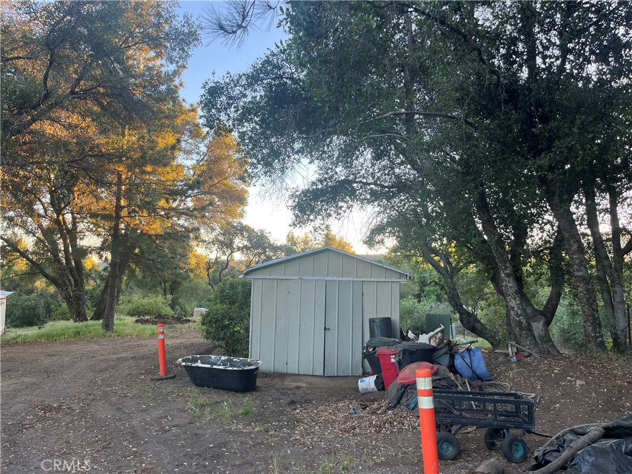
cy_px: 237
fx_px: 475
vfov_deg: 53.1
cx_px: 316
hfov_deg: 67.3
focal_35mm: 26
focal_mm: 5.1
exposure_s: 1/122
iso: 50
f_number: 1.6
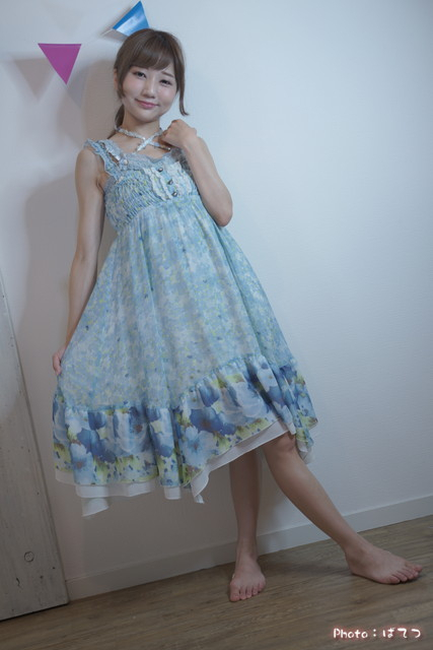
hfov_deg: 29.9
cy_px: 325
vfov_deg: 43.6
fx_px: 811
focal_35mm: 45
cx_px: 216
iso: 320
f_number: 2.8
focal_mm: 45
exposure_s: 1/60
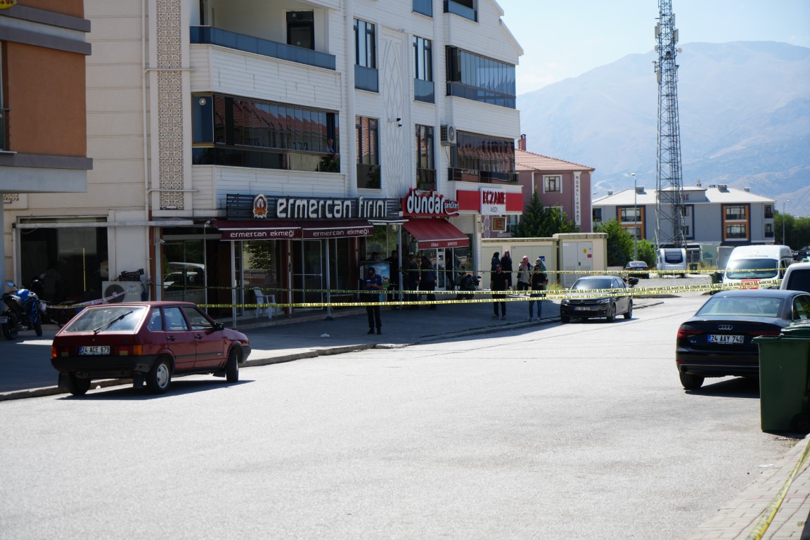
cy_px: 270
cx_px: 405
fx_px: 1575
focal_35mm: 70
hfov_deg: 28.8
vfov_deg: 19.5
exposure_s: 1/640
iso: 100
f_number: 5
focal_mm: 70
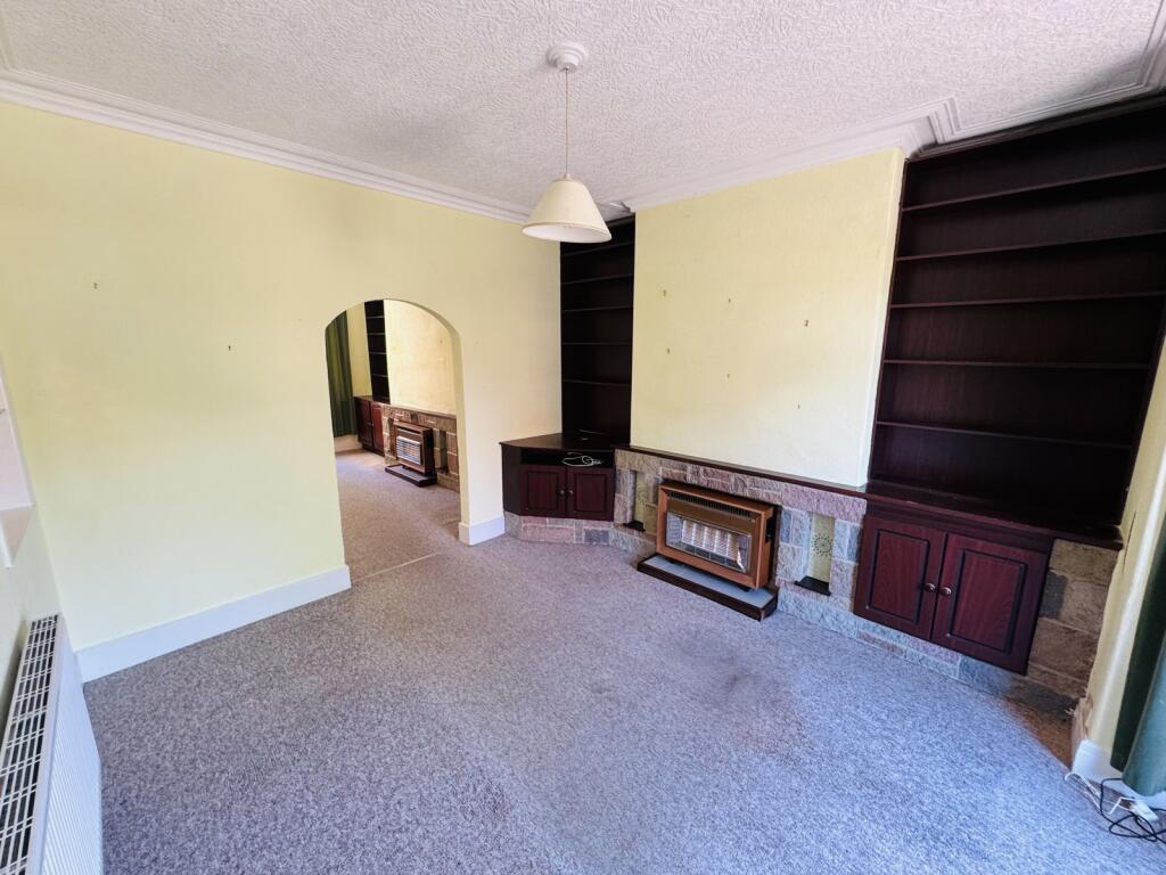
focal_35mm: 14
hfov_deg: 102.1
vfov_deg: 85.7
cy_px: 438
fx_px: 472
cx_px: 583
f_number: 2.2
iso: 200
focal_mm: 2.22
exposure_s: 1/50
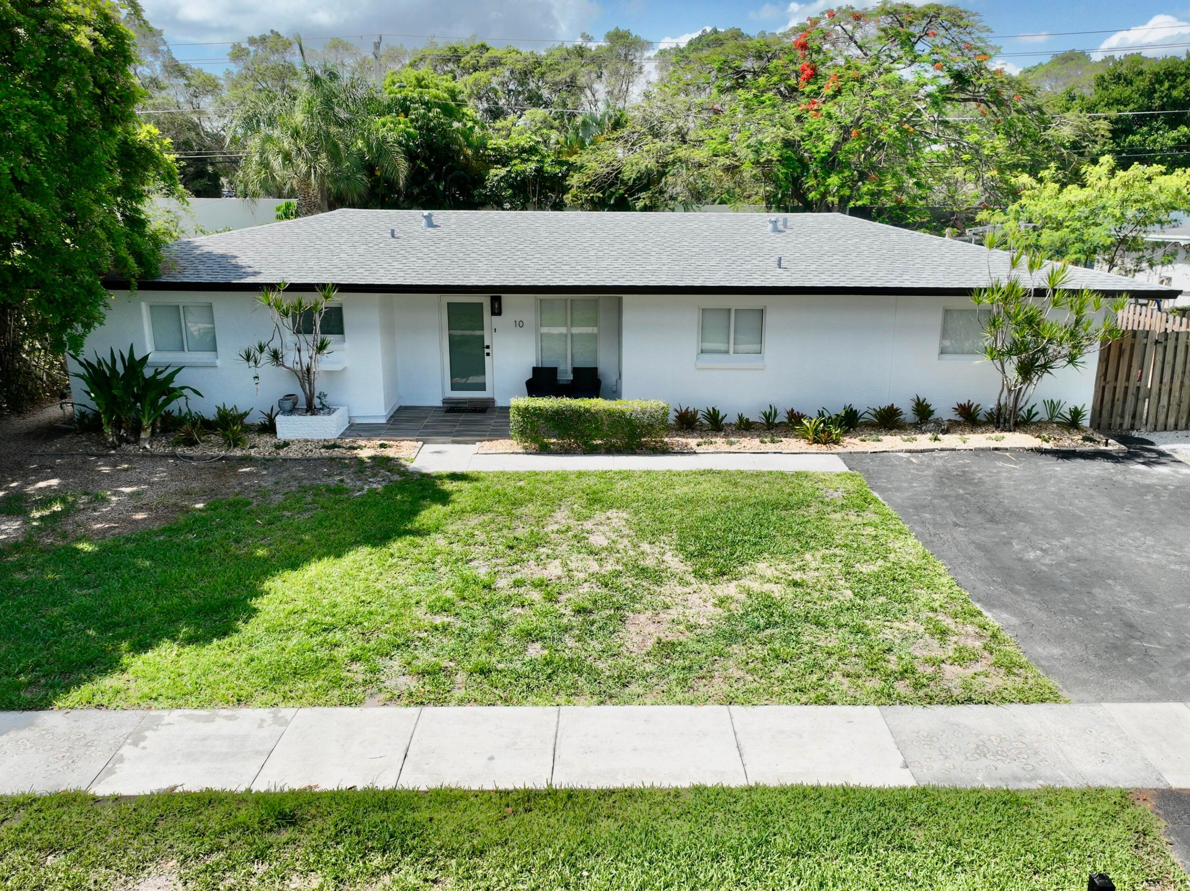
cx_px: 595
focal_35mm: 24
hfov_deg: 71.6
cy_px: 446
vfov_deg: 56.8
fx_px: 825
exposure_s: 1/2000
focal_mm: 12.29
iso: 110
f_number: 2.8
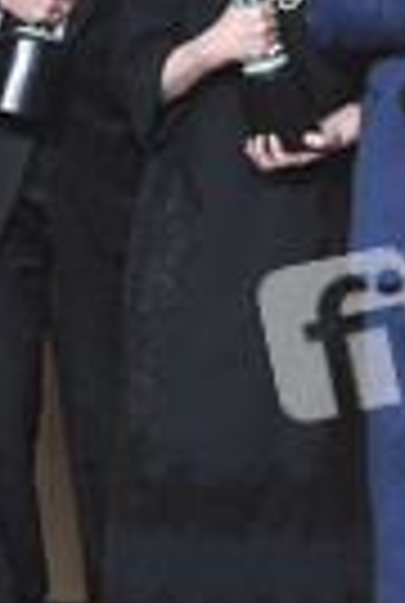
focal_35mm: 143
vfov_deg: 14.2
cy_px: 90
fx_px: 2401
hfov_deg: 9.6
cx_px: 83
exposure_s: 1/250
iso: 2500
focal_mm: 48
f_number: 7.1
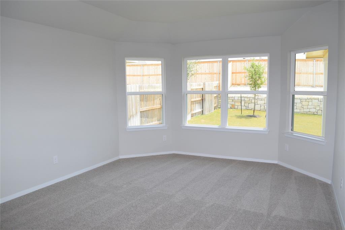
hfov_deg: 67.4
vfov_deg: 47.9
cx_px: 172
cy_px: 115
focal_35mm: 27
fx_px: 259
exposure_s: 1/200
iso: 400
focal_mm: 18
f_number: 7.1
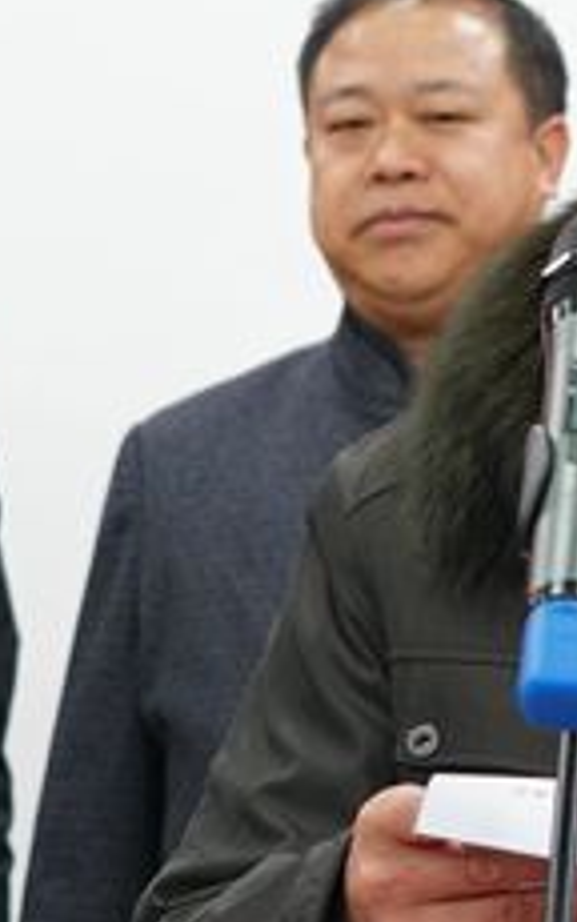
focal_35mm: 206
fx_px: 5177
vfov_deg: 10.1
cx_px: 845
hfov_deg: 6.3
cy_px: 152
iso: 2500
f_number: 5
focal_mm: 58
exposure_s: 1/160
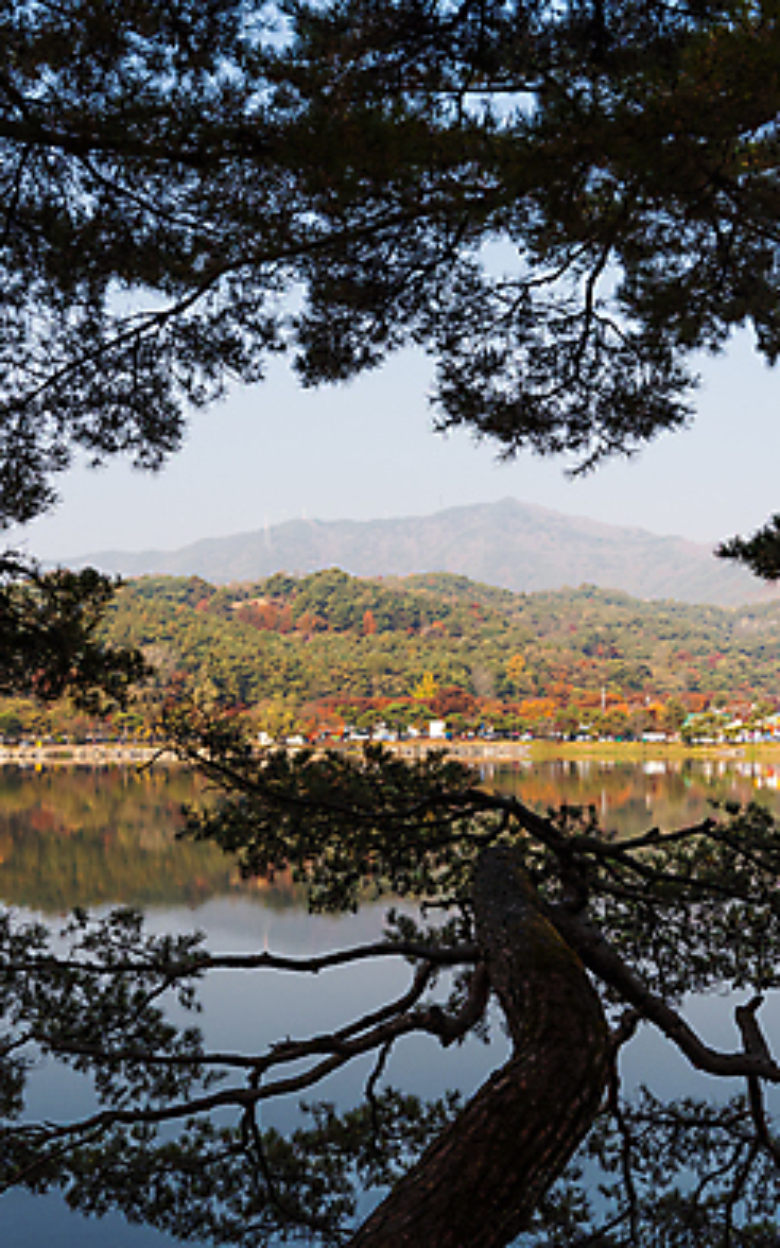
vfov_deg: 40.3
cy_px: 634
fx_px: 1701
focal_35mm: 50
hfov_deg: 25.8
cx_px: 380
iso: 200
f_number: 11
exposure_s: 1/200
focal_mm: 48
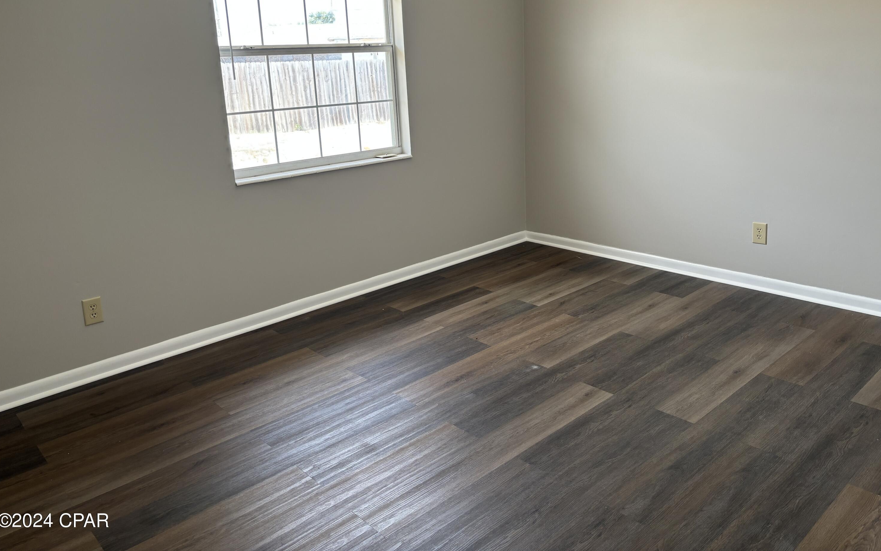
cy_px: 216
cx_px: 444
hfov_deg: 66.5
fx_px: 672
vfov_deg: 44.3
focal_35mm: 28
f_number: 1.6
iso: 64
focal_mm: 5.96
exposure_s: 1/121
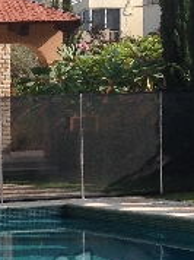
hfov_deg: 9.2
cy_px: 257
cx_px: -185
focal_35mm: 151
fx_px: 1131
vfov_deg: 12.9
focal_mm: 4.28
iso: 50
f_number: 2.4
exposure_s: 1/1314
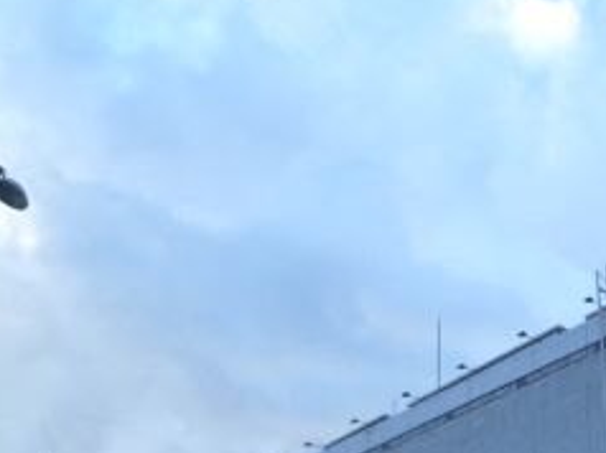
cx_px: 687
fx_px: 1364
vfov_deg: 18.3
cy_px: 471
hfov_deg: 23.3
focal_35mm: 78
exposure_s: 1/100
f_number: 4
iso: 125
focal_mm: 5.2
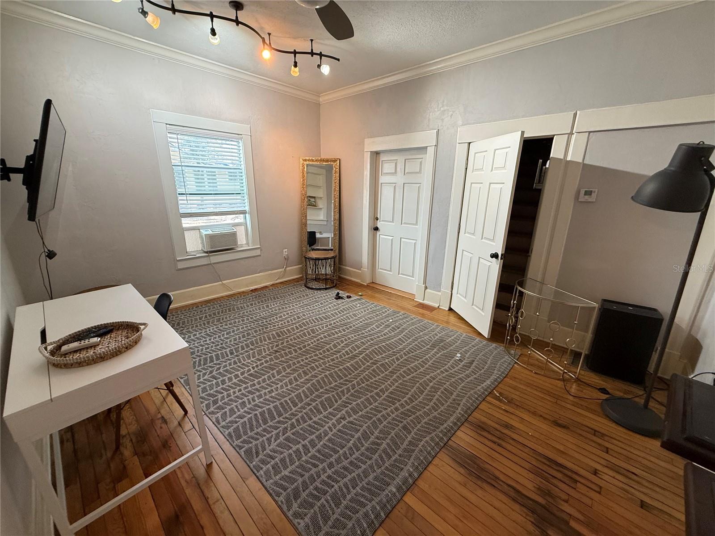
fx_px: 289
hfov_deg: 102.1
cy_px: 268
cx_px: 358
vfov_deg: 85.7
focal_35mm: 14
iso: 200
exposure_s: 1/60
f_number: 2.2
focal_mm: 2.22
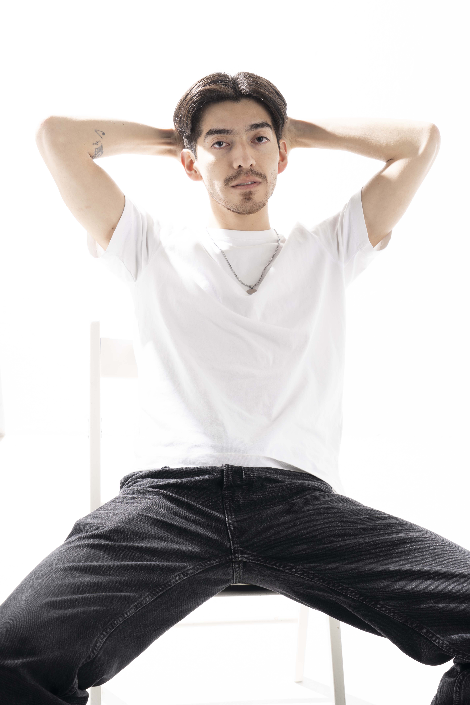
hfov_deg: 25.5
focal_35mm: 53
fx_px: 1038
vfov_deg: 37.5
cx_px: 235
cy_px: 352
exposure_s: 1/100
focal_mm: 53
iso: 100
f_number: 9
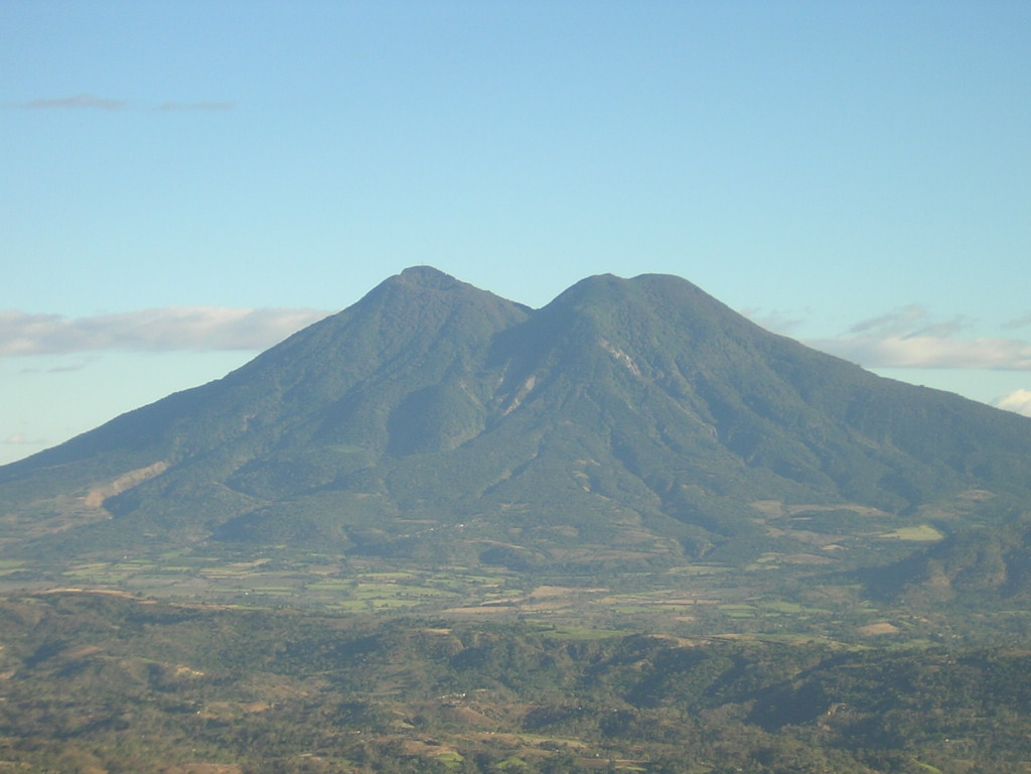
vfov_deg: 13.7
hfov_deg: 18.2
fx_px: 3217
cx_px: 516
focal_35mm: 108
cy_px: 387
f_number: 4.7
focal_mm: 14.1
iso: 100
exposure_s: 1/298
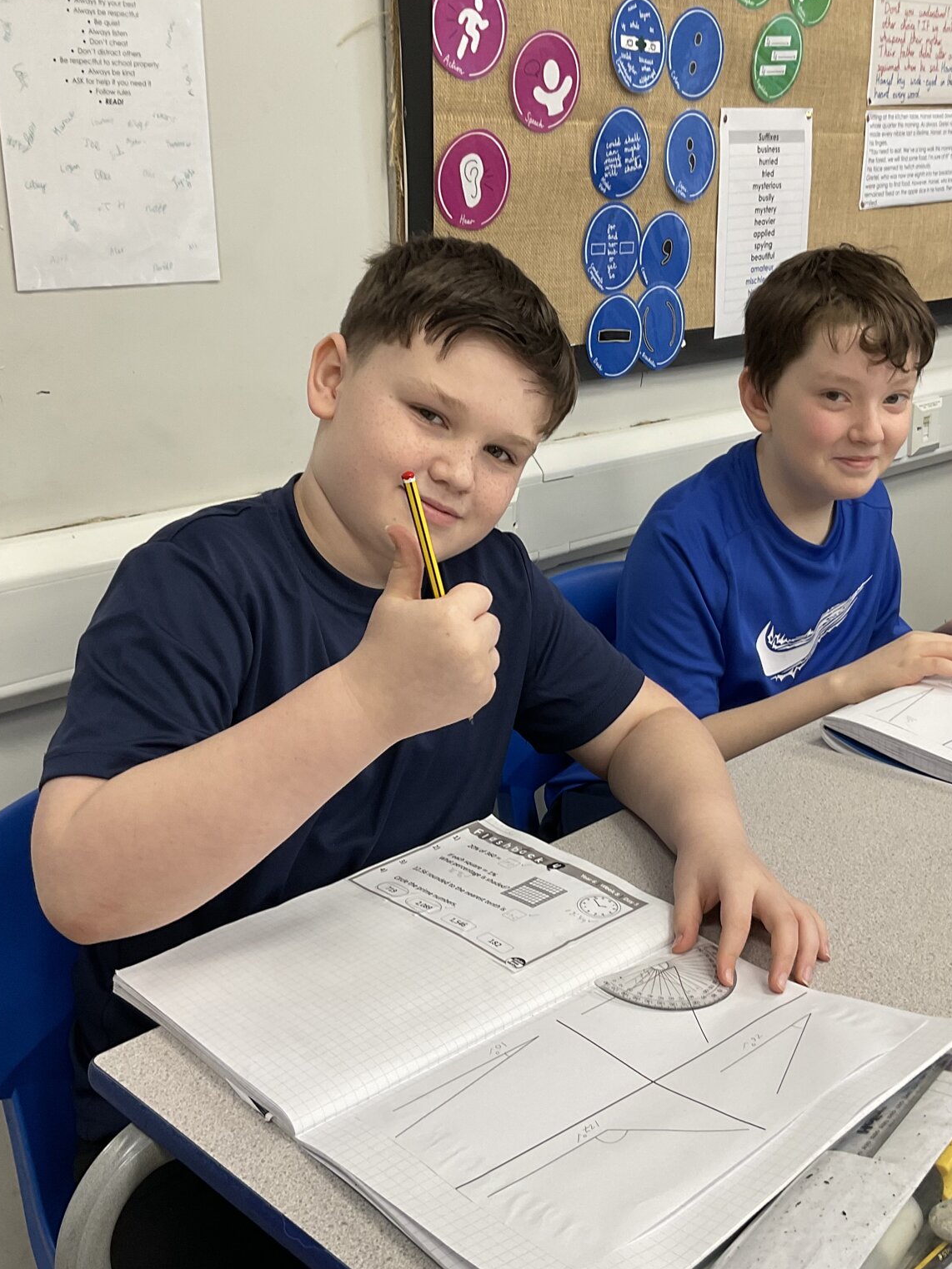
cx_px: 554
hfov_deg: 36.7
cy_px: 630
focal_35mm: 39
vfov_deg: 47.9
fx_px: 1430
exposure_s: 1/50
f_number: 1.8
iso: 40
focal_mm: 3
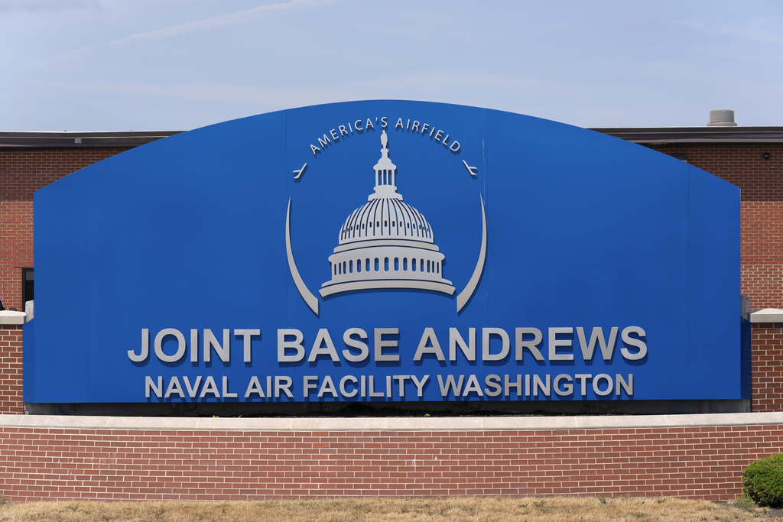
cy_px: 261
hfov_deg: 23.9
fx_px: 1849
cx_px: 392
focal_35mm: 85
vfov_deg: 16.1
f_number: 5.6
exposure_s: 1/640
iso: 100
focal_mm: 85
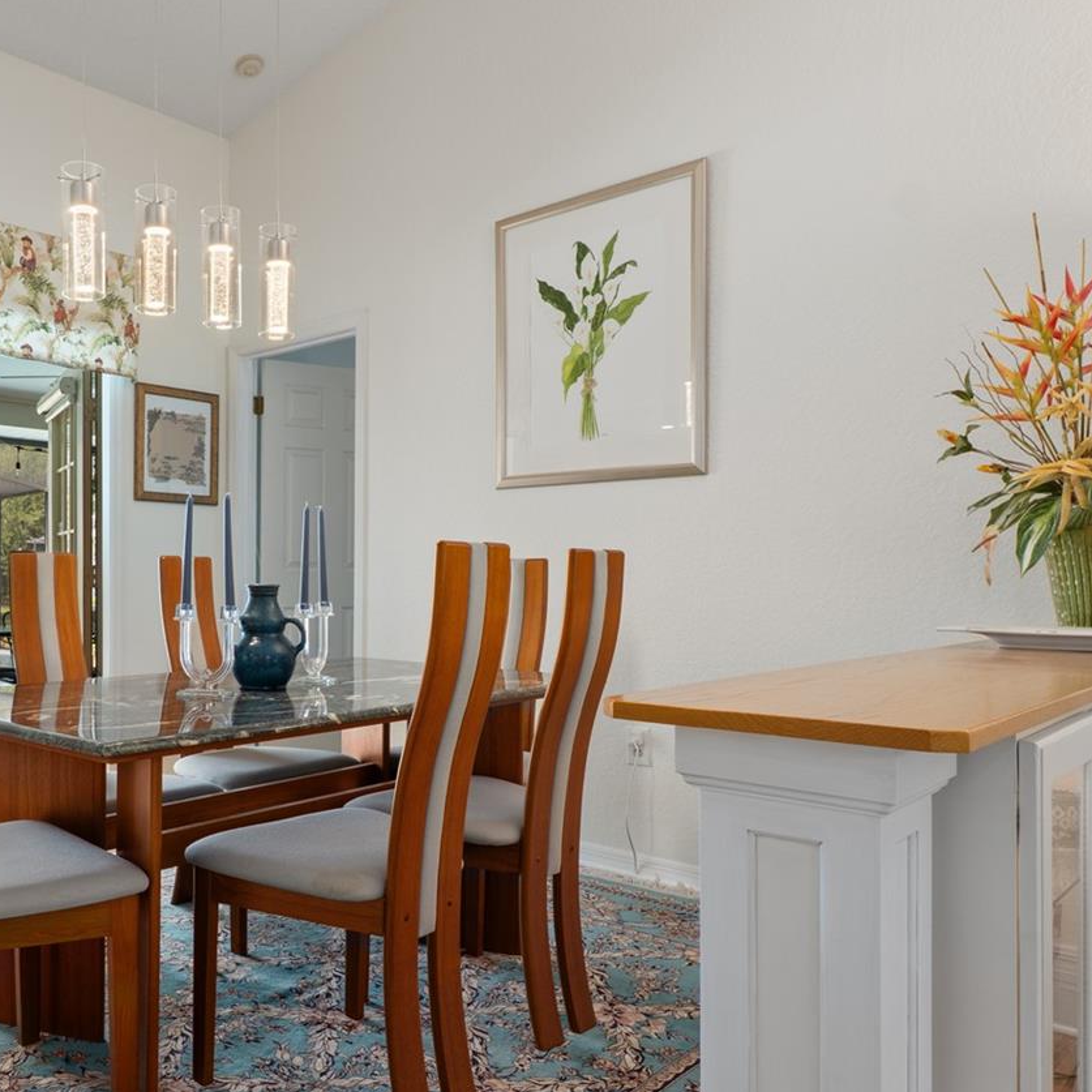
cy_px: 583
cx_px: 300
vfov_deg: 59.4
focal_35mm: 27
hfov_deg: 57.0
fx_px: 957
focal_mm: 11
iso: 250
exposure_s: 1/3
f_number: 8
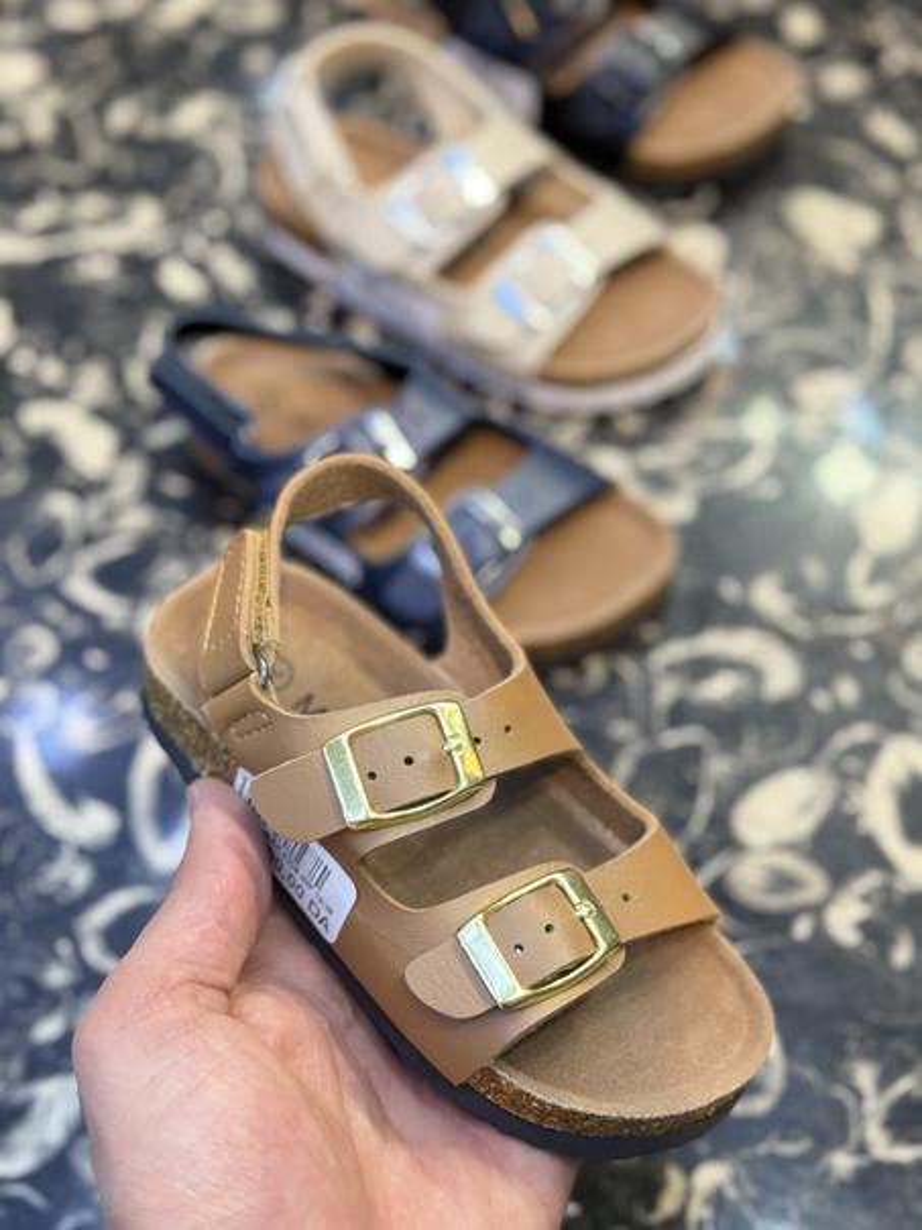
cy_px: 615
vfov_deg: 39.7
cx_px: 461
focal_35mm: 48
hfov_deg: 30.3
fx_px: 1705
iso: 80
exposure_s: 1/100
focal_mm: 6.76
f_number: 1.78
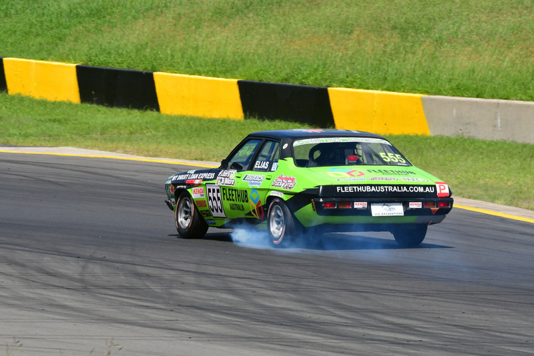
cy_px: 178
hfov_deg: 5.3
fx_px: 5787
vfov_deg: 3.5
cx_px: 267
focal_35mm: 390
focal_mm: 260
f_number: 13
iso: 400
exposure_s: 1/500
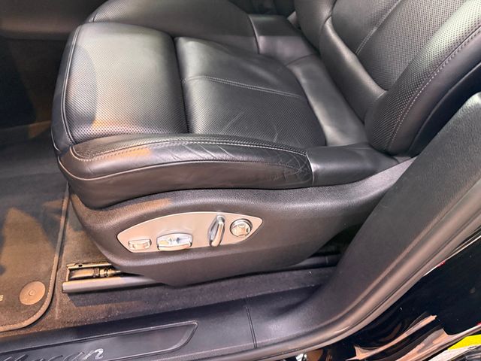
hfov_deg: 71.6
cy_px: 180
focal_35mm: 24
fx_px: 333
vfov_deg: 56.8
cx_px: 240
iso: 640
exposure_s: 1/40
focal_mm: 6.76
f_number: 1.78
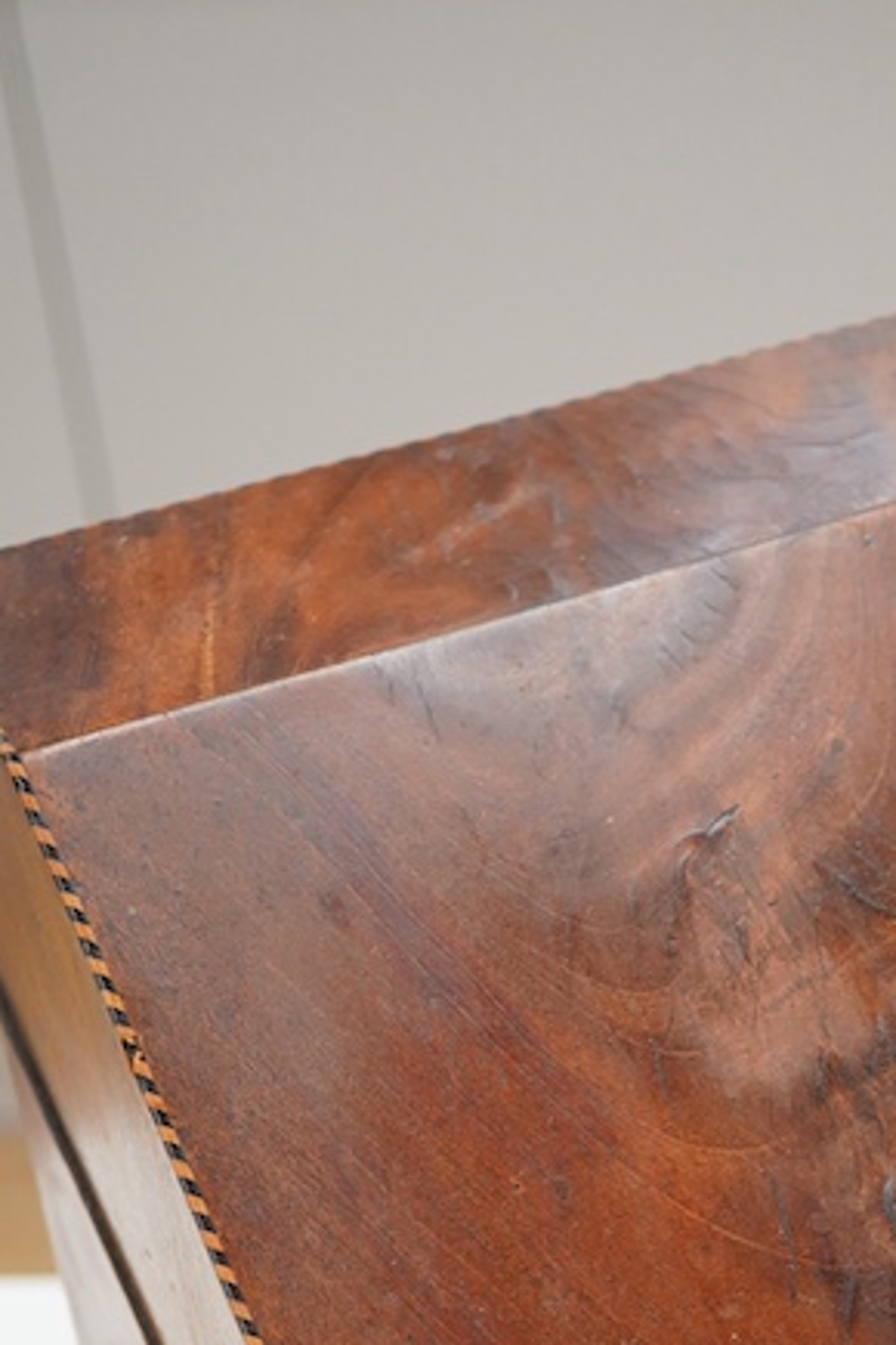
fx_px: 3472
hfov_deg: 14.5
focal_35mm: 93
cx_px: 816
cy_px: 1203
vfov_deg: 21.4
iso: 800
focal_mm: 30
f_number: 5.6
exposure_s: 1/125
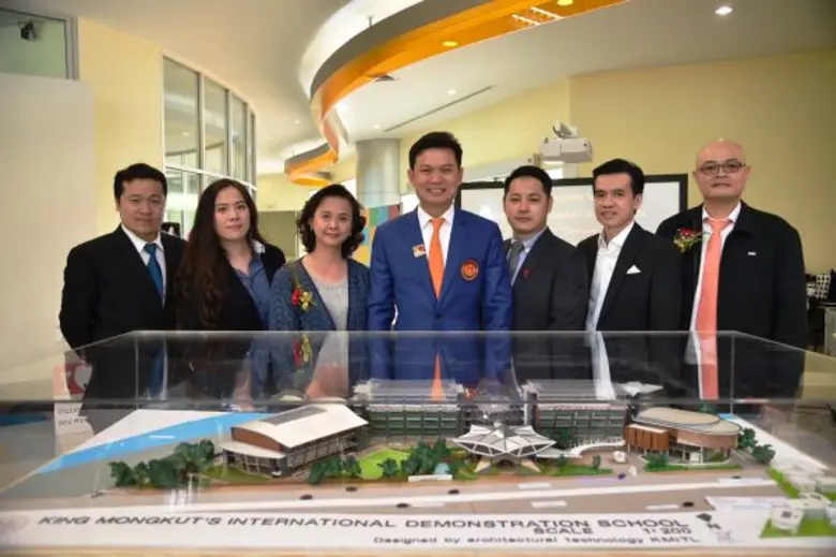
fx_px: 696
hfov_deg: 62.0
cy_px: 278
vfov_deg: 43.6
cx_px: 418
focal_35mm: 30
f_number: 4
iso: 800
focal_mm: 30
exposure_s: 1/125
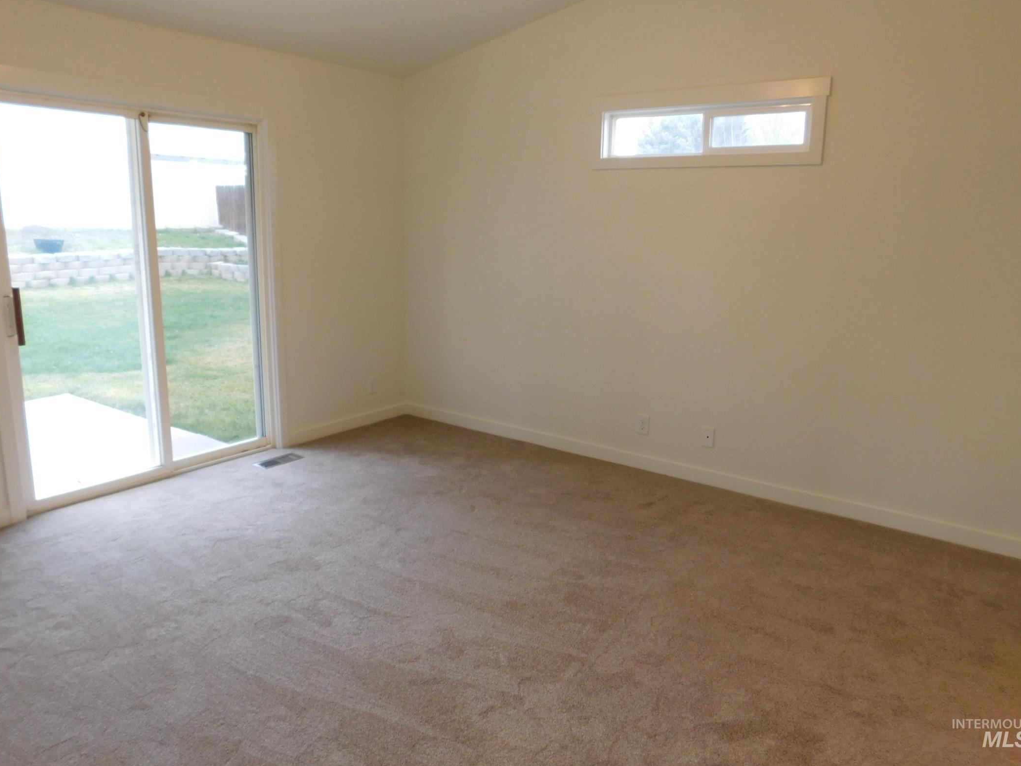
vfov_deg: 54.8
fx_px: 737
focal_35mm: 25
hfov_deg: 69.4
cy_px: 359
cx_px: 510
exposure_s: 1/30
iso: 140
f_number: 3
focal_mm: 4
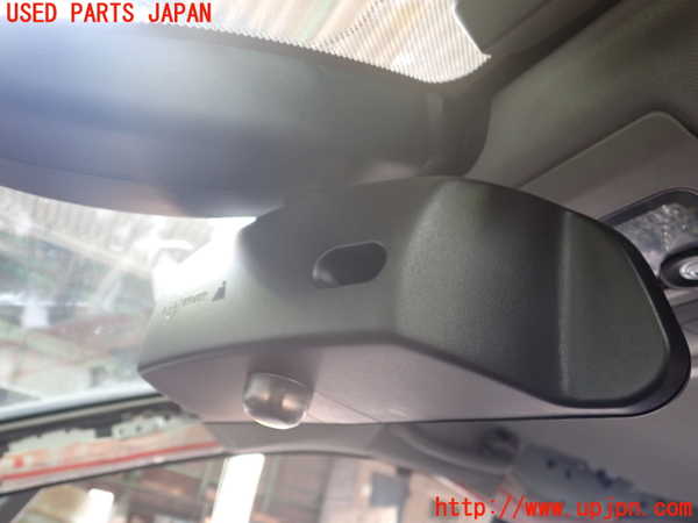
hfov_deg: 60.0
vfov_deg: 46.8
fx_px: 605
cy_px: 262
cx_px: 349
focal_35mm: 30
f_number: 2.3
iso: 250
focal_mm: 5.4
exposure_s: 1/30
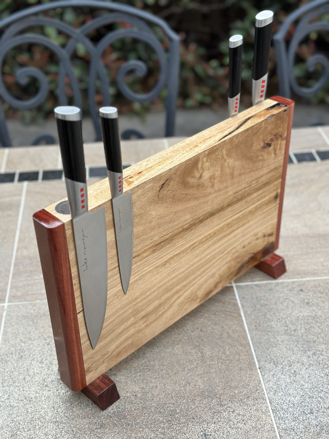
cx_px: 164
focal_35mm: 48
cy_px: 220
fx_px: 608
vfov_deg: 39.7
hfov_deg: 30.3
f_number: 1.78
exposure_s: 1/305
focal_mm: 6.86
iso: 80
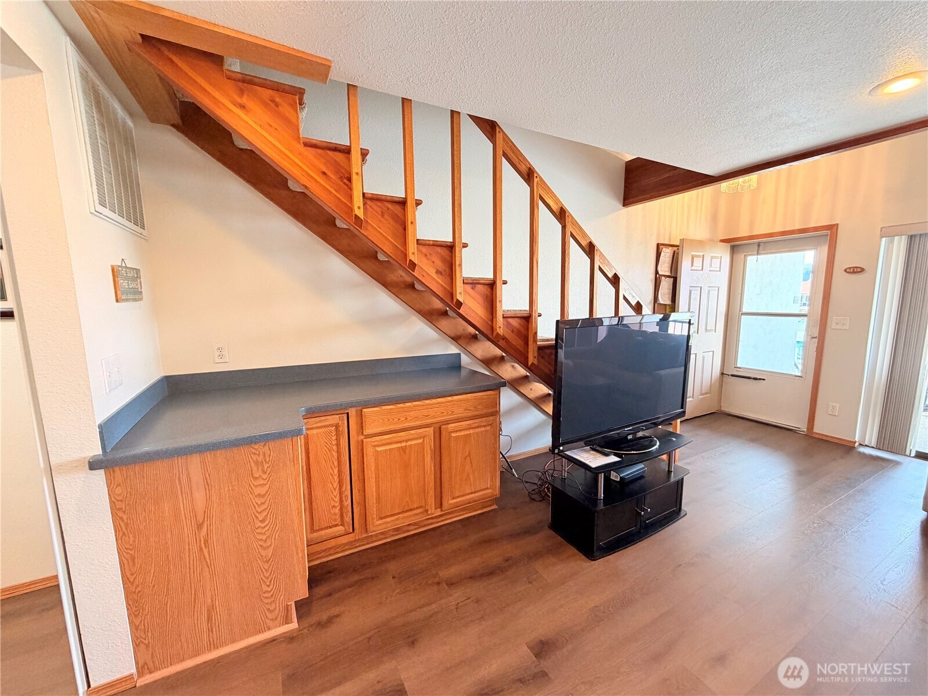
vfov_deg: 85.7
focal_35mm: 14
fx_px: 375
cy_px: 348
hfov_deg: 102.1
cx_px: 464
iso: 200
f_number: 2.2
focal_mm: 2.22
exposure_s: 1/60
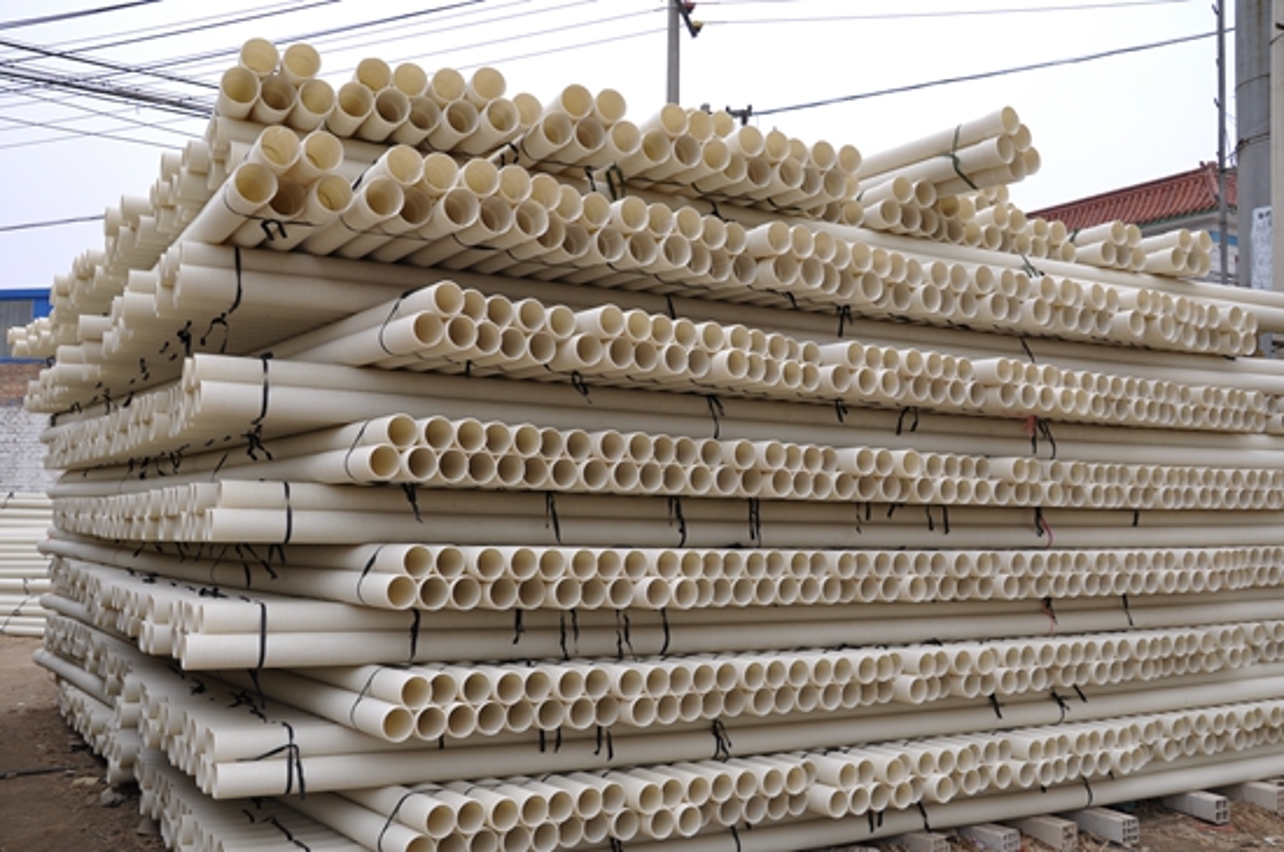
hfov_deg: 57.3
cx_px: 642
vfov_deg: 39.9
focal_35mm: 33
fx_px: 1175
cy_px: 426
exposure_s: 1/200
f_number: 7.1
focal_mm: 22
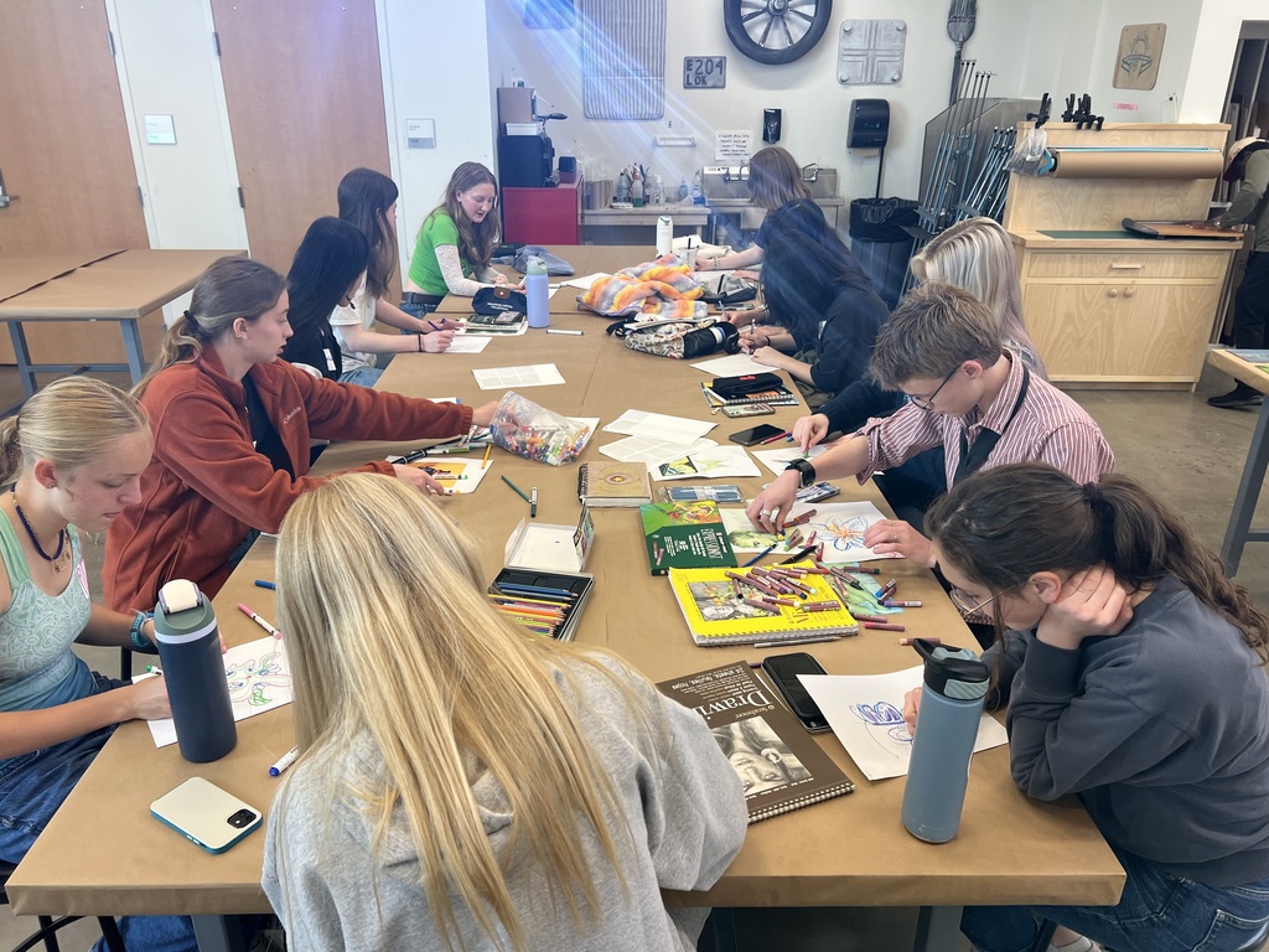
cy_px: 476
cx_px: 634
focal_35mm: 26
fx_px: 953
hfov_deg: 67.3
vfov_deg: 53.1
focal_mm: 5.7
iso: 64
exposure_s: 1/120
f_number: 1.5
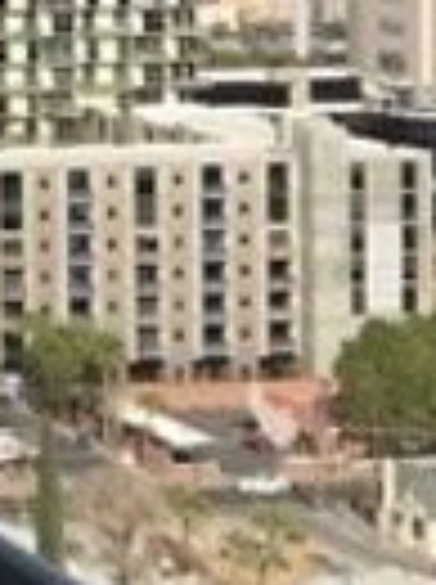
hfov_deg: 7.5
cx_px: -548
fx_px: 3151
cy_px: -16
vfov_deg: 10.5
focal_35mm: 187
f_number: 1.8
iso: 20
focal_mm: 3.99
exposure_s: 1/3831
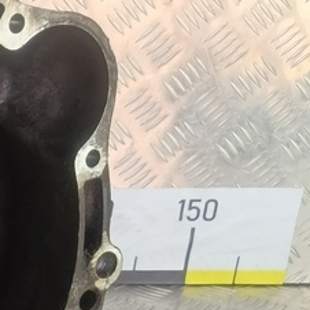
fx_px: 932
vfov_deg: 18.4
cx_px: -361
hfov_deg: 14.6
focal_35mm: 92
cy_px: 314
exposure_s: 1/50
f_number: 1.6
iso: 115
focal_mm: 4.11
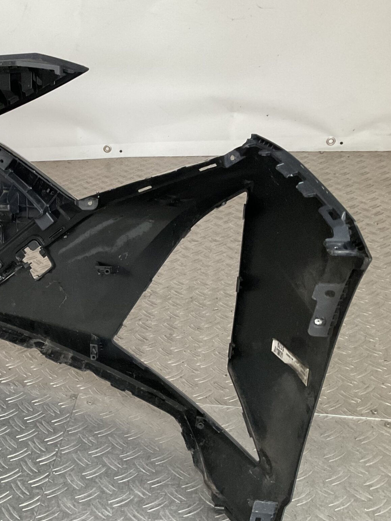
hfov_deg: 28.2
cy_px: 296
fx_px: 723
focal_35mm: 48
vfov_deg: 39.6
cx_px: -10
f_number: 1.8
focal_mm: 3
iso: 200
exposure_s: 1/33
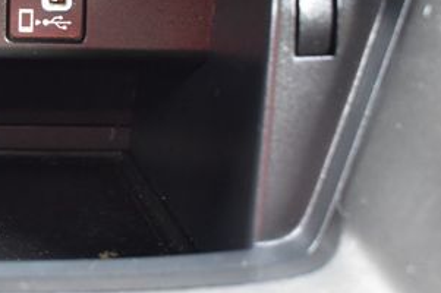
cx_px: -18
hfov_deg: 22.6
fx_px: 1053
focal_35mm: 86
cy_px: 22
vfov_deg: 15.6
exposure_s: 1/15
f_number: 5.6
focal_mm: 27
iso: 1600
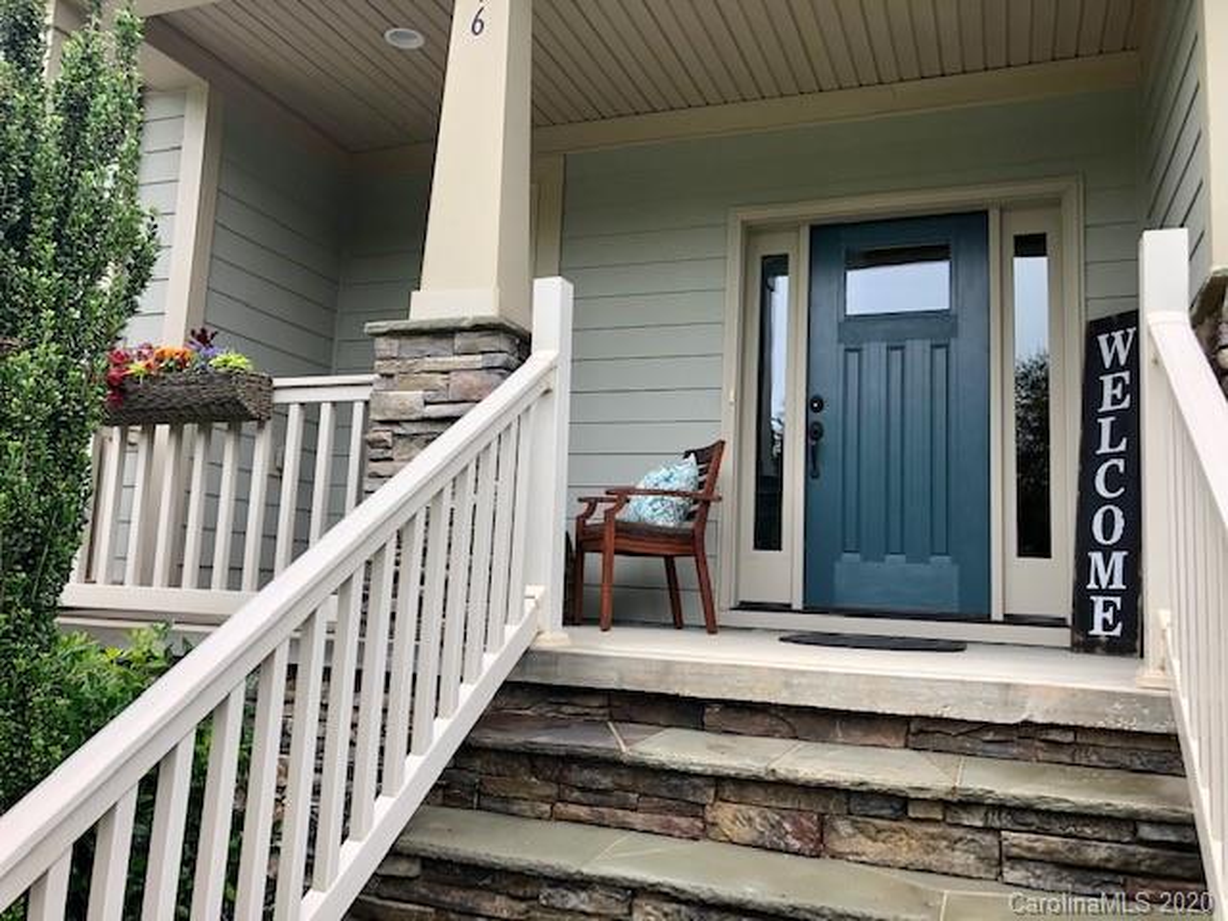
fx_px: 993
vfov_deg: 49.7
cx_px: 614
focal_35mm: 28
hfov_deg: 63.4
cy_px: 460
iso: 20
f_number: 1.8
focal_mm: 3.99
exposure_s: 1/342
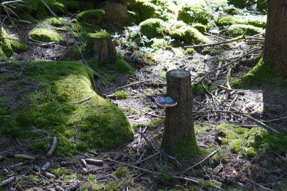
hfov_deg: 23.3
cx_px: 180
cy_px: 101
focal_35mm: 87
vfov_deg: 15.7
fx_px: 694
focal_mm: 42
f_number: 4
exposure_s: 1/80
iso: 320
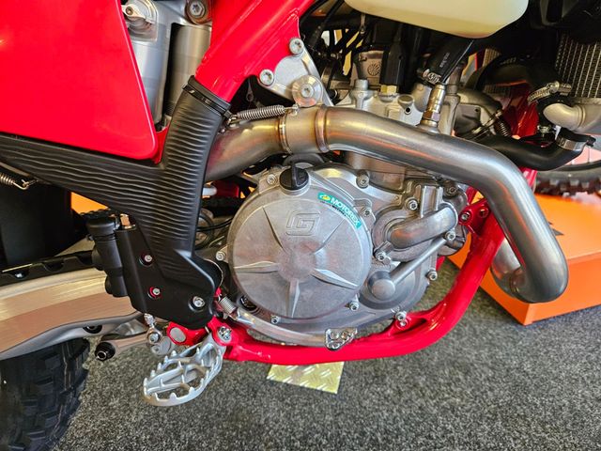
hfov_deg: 73.9
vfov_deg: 58.9
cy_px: 226
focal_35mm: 23
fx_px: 399
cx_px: 300
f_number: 1.8
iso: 640
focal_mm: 5.4
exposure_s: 1/100
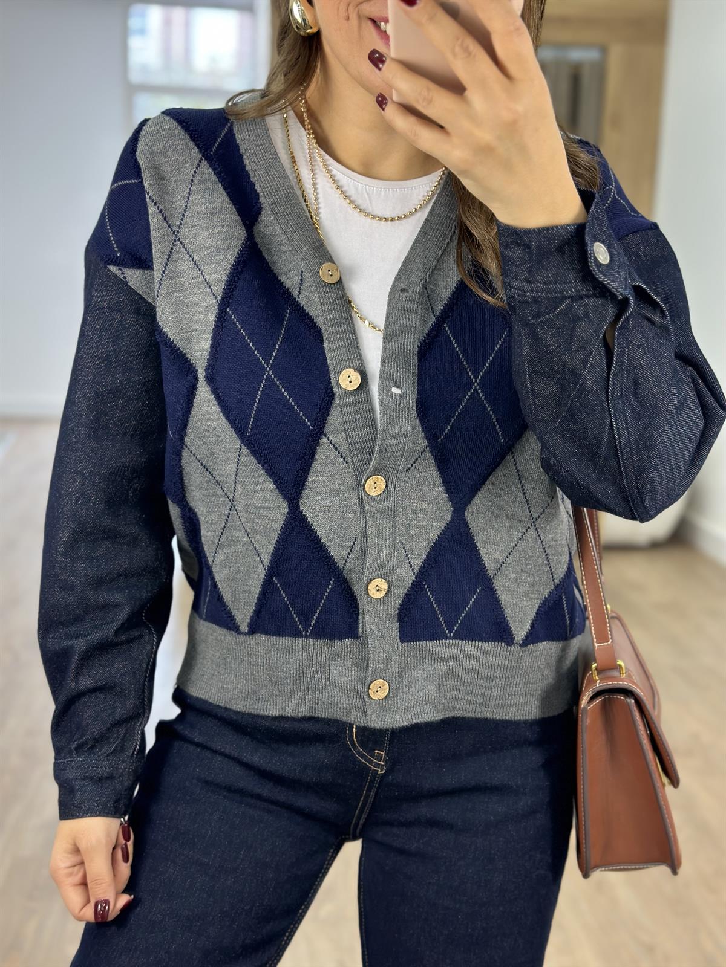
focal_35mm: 48
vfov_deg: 39.7
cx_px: 363
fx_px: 1342
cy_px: 484
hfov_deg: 30.3
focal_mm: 6.86
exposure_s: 1/100
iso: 160
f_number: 1.78
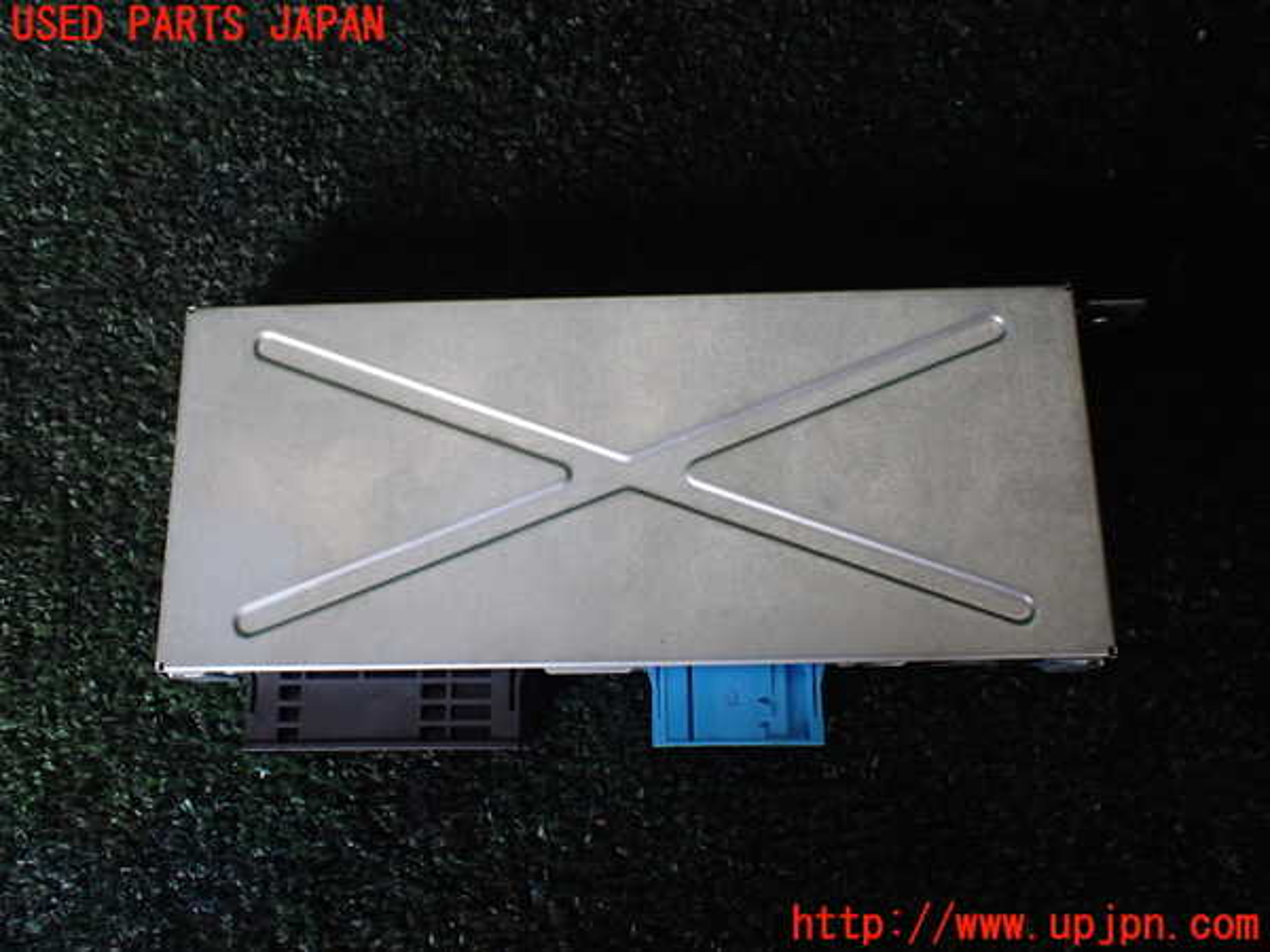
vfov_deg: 46.8
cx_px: 635
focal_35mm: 30
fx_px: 1101
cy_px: 476
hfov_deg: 60.0
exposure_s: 1/125
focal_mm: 5.4
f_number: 2.3
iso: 500
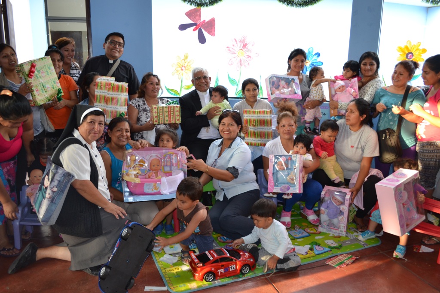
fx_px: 330
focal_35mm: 27
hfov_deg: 67.4
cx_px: 220
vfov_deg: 47.9
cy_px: 146
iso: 400
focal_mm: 18
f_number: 3.5
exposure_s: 1/60
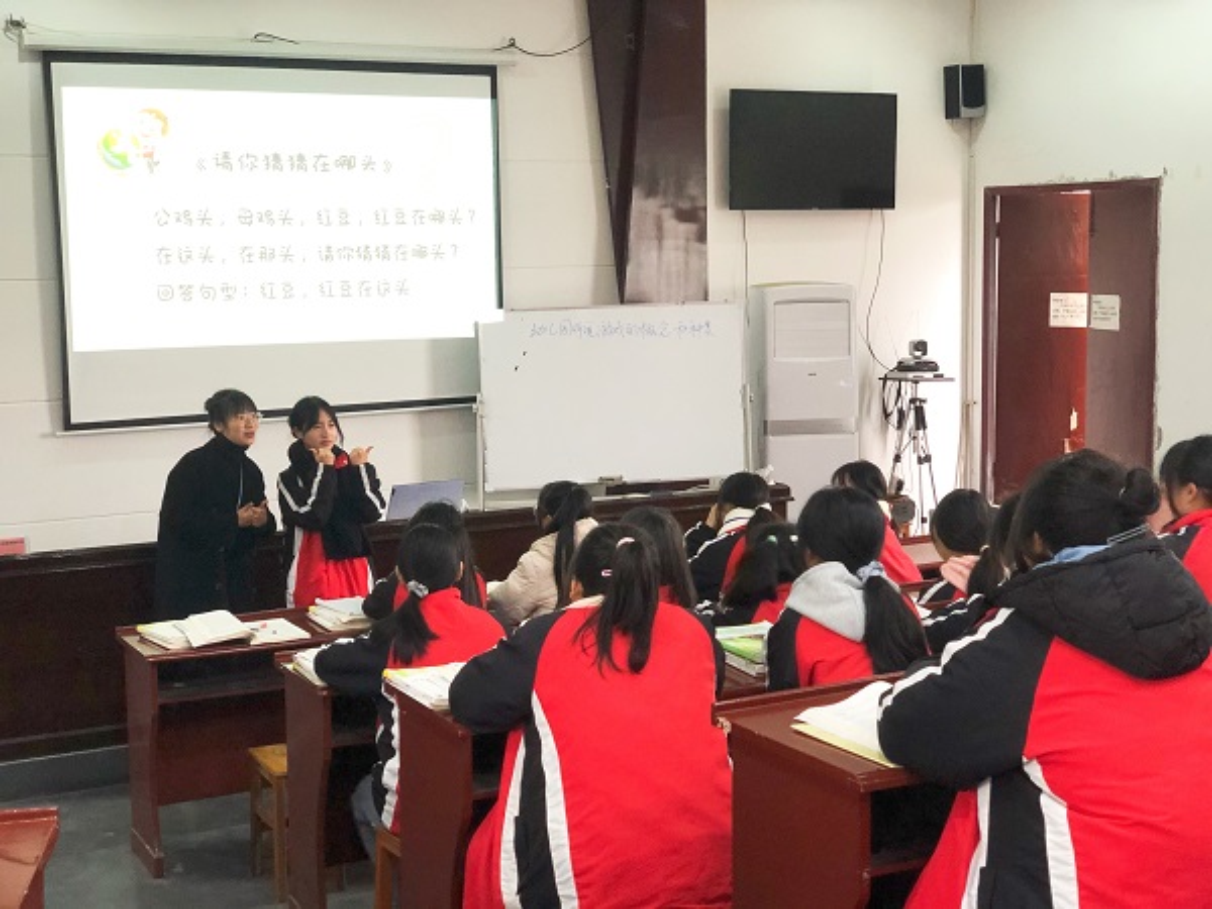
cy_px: 454
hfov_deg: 36.8
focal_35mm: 52
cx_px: 606
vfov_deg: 28.0
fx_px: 1821
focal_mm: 6
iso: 160
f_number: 2.4
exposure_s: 1/24
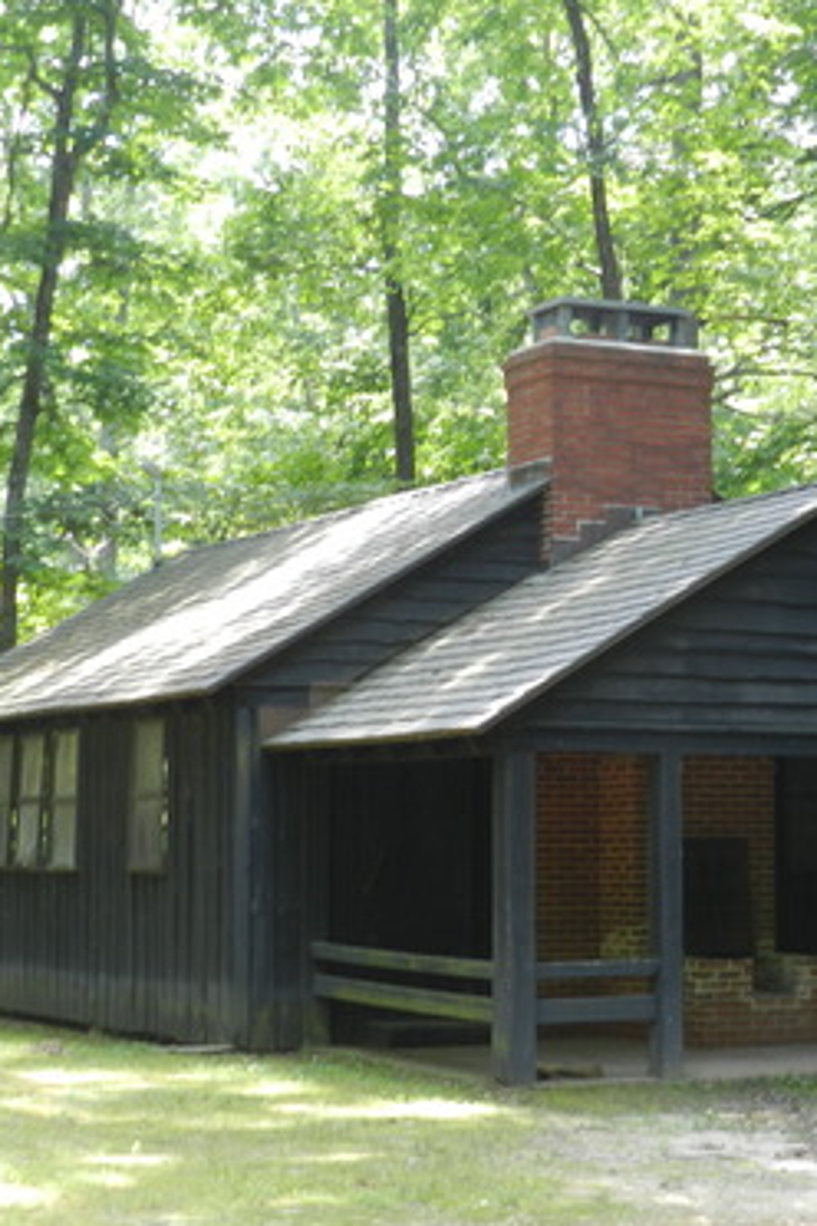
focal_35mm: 74
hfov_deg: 18.3
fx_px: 2519
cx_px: 596
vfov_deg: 27.3
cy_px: 615
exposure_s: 1/50
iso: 160
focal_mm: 9.4
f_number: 4.4
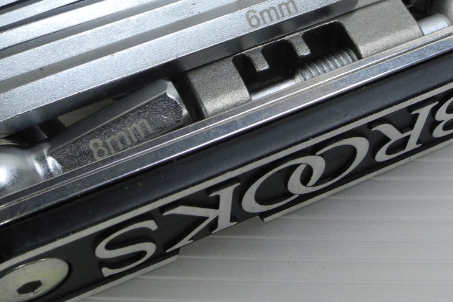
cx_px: 215
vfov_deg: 20.1
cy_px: 63
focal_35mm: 67
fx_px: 843
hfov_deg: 30.1
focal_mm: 6.4
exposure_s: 1/31.5
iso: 252
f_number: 4.5
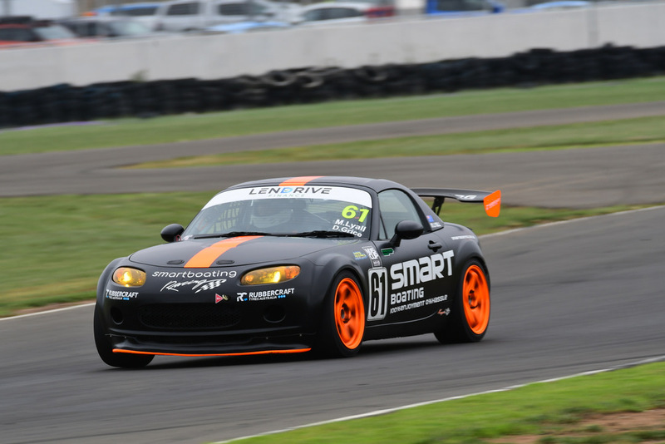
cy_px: 222
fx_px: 11087
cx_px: 332
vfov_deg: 2.3
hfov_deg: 3.4
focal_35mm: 600
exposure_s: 1/160
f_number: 10
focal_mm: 400
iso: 160
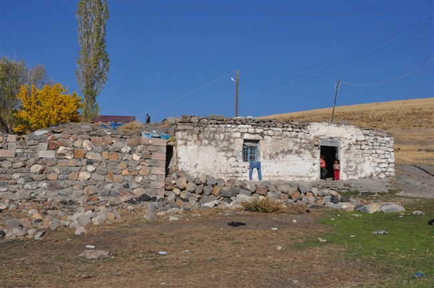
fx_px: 686
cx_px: 217
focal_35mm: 57
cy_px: 144
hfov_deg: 35.1
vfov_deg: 23.7
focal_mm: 38
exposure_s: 1/1250
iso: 1600
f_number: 18
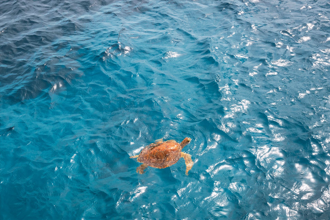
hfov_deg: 39.6
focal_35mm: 50
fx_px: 458
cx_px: 165
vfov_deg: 27.0
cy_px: 110
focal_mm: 50
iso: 500
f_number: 11
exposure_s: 1/320
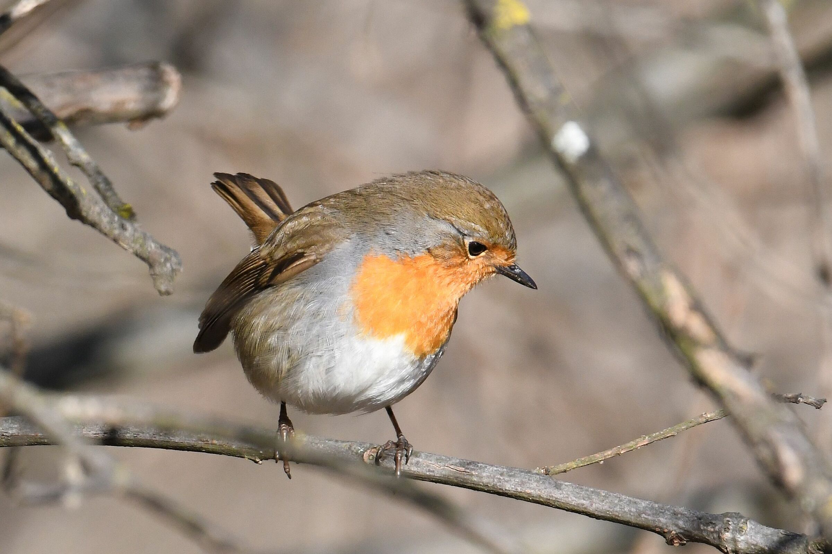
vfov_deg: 1.5
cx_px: 416
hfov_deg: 2.3
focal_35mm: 900
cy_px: 277
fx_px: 20790
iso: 1250
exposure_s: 1/1250
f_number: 9
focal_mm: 600
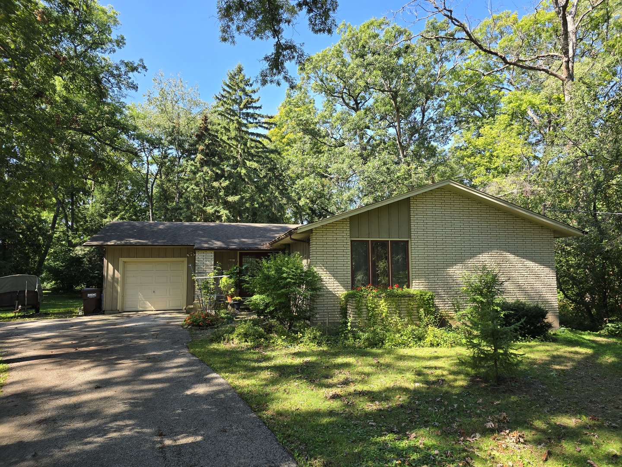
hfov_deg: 73.9
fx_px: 413
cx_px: 311
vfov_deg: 58.9
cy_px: 234
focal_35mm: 23
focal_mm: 6.3
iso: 12
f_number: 1.7
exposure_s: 1/189
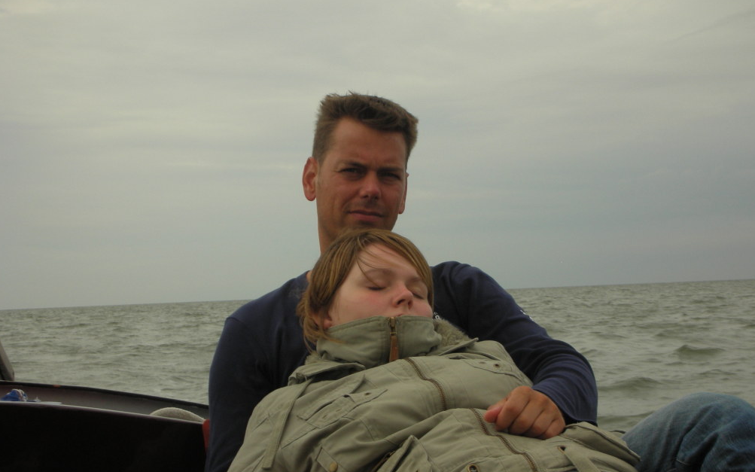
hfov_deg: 26.1
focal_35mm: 79
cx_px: 378
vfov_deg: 16.5
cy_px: 251
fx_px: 1626
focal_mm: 12.2
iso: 50
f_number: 12.4
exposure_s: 1/73
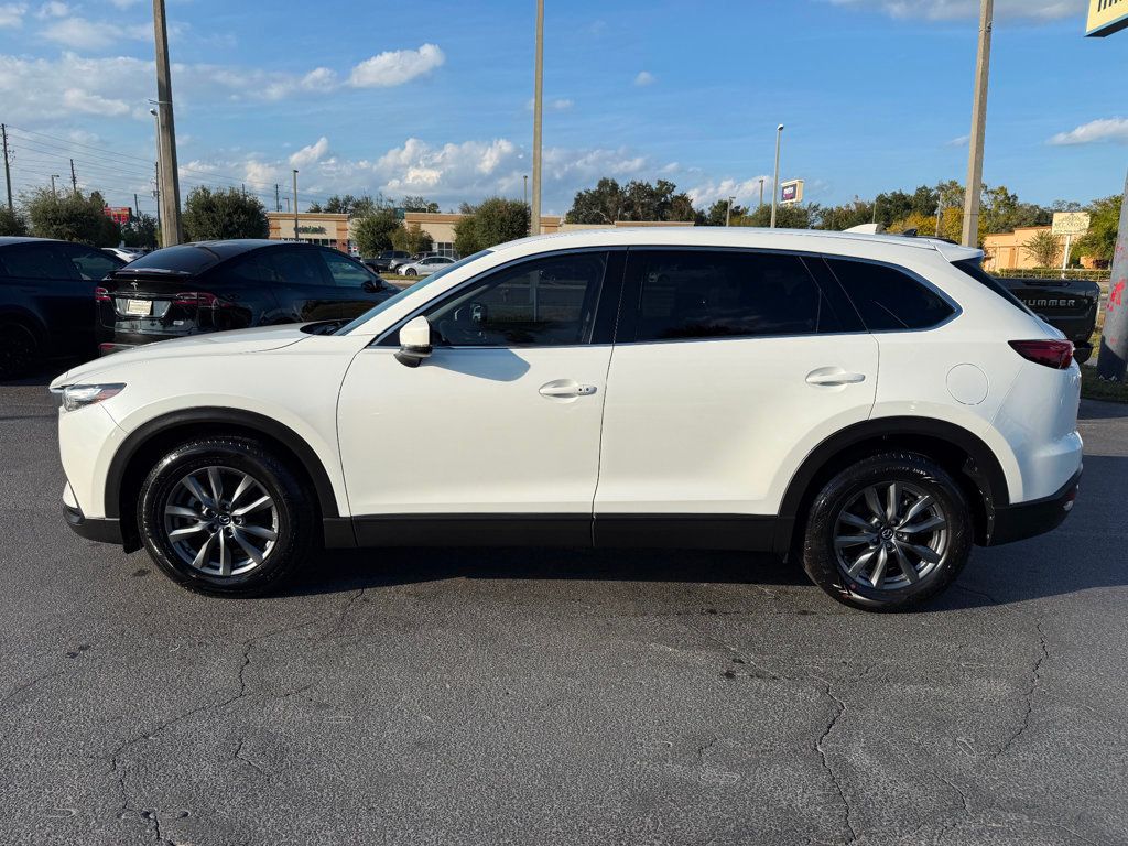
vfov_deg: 56.8
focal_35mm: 24
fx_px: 782
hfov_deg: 71.6
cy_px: 423
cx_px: 564
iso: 80
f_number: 1.78
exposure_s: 1/6711
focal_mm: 6.76
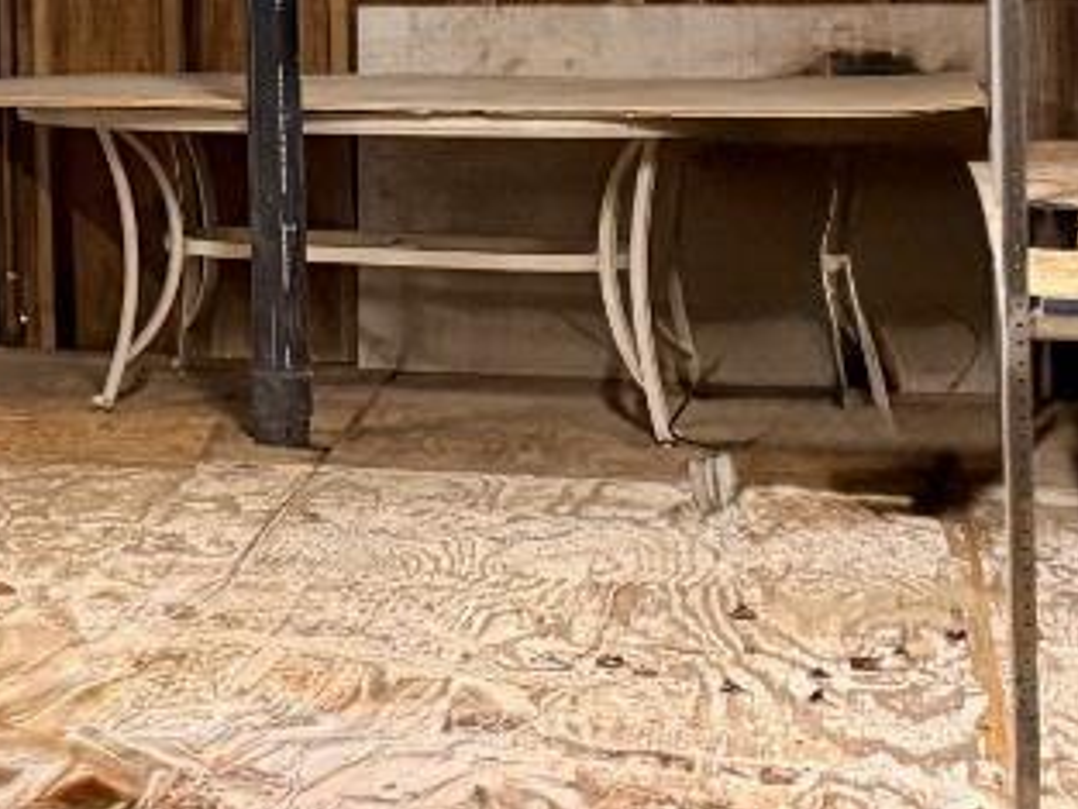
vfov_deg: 12.7
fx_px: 3583
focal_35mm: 115
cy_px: -50
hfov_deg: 14.9
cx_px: -878
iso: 640
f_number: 1.78
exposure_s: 1/60
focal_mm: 6.76
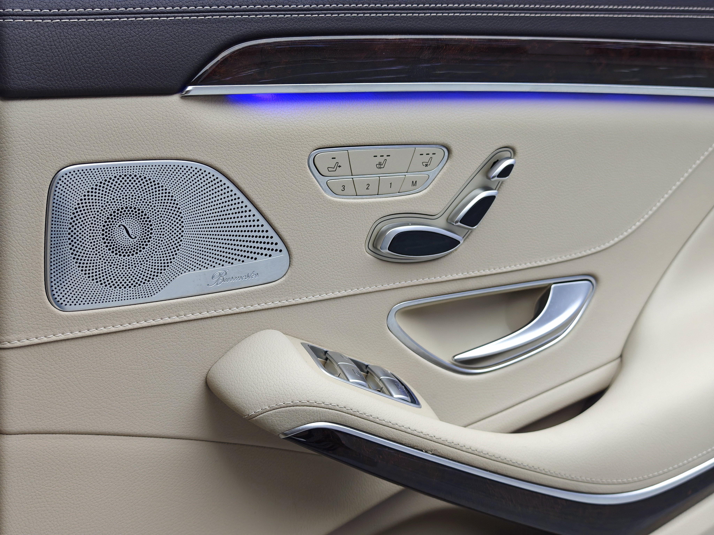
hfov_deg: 41.2
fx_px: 949
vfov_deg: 31.5
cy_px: 268
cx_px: 357
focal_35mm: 46
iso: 218
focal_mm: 8.72
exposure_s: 1/100
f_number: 2
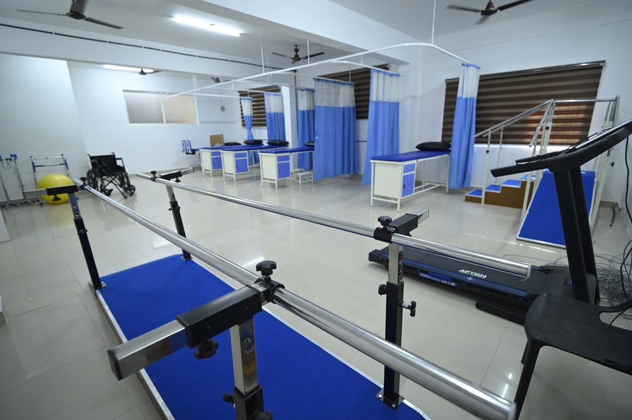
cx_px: 316
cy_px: 210
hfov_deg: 96.8
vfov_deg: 73.6
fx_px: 281
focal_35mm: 16
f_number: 3.2
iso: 1250
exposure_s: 1/160
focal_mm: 16
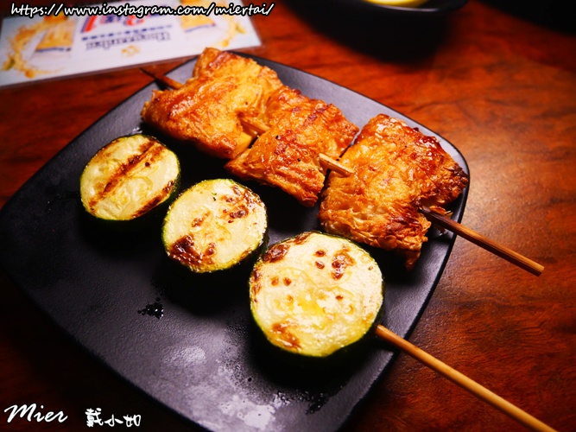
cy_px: 216
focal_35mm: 24
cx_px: 288
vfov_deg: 56.8
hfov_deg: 71.6
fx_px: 399
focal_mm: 12
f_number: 3.5
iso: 800
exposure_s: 1/60
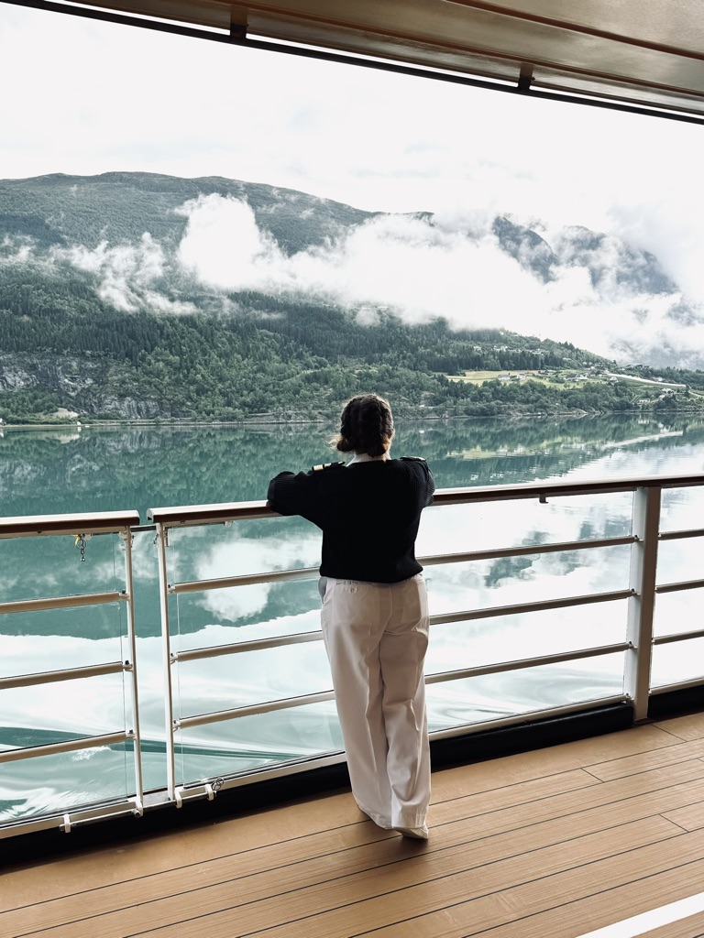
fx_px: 651
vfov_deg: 71.6
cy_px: 469
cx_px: 352
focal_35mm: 24
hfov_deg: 56.8
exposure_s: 1/1818
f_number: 1.78
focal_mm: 6.76
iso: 80
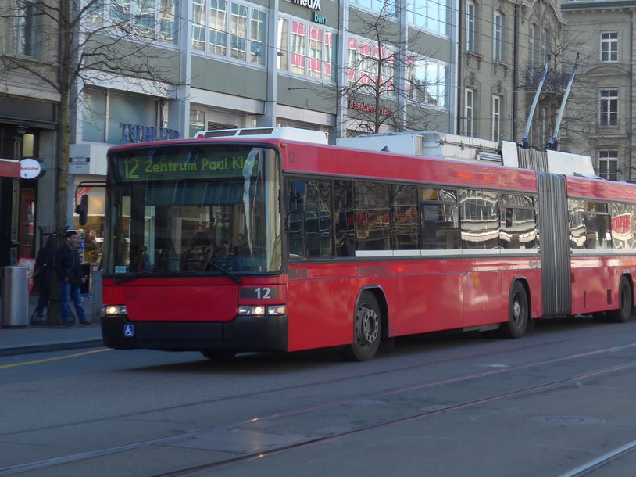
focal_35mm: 87
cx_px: 366
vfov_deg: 16.9
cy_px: 138
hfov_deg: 22.5
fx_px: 1598
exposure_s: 1/250
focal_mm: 12
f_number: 3.5
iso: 125
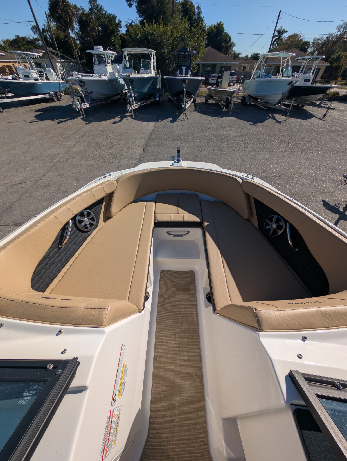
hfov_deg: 94.6
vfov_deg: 110.5
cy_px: 230
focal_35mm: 12
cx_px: 174
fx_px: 160
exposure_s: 1/3425
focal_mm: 2.23
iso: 39
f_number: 1.95
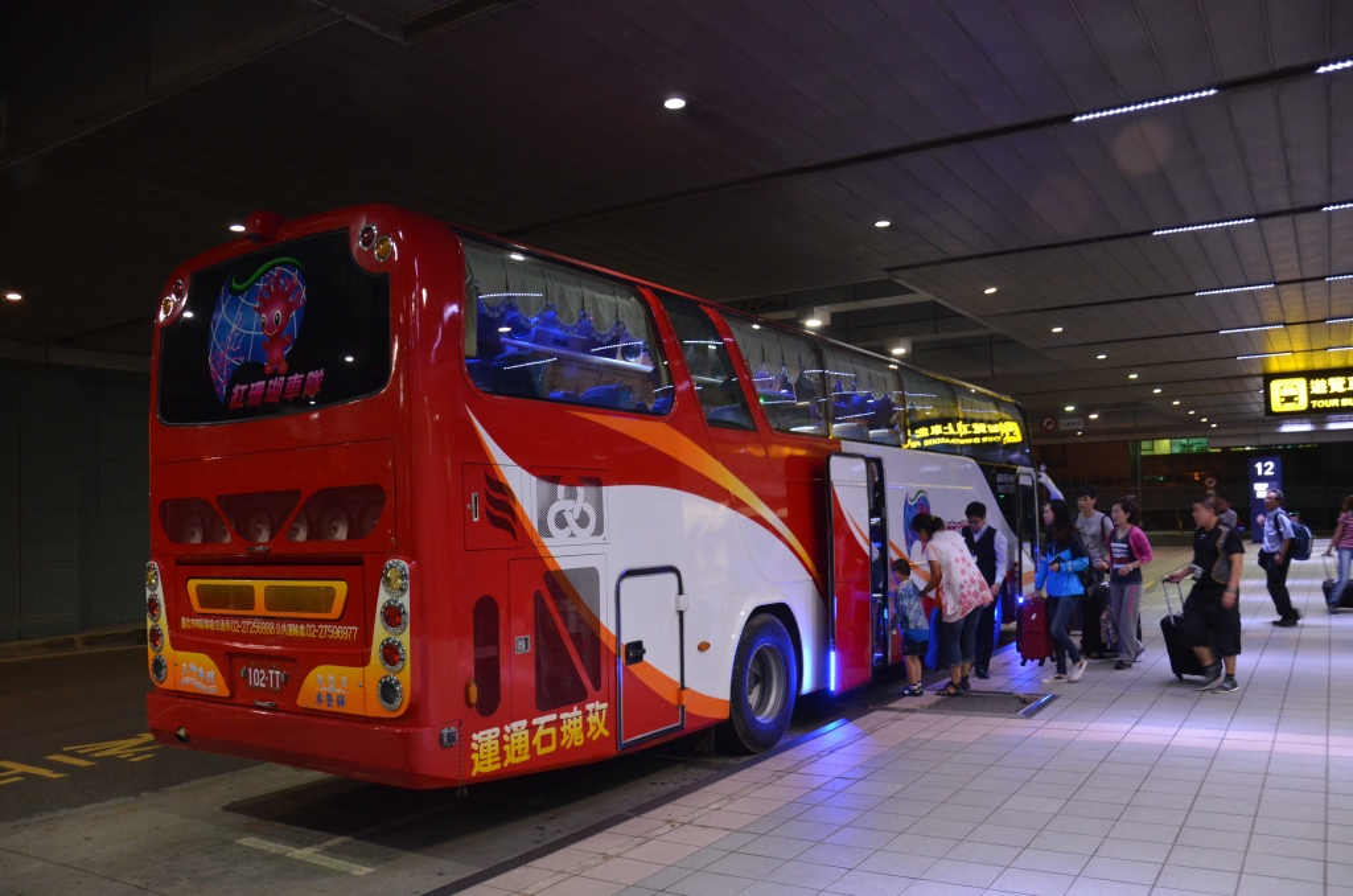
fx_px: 1013
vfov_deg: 47.7
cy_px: 448
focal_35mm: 27
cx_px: 676
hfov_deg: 67.5
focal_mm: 18
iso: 1600
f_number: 3.5
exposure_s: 1/20
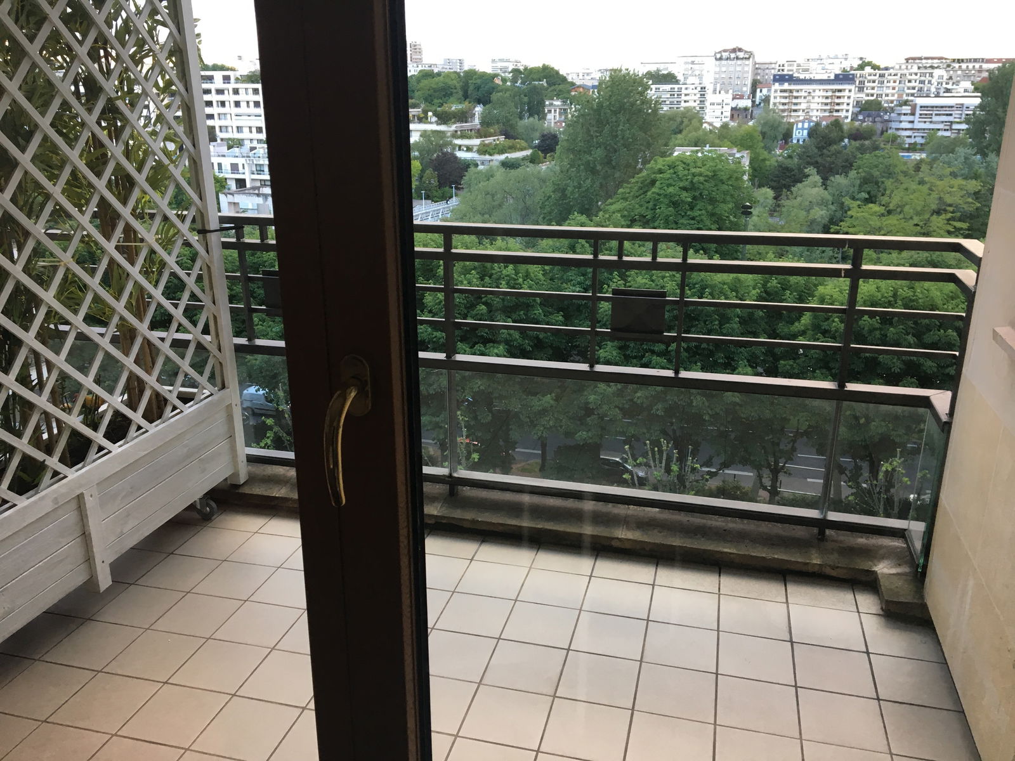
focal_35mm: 29
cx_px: 508
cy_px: 380
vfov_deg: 48.2
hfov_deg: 61.7
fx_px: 850
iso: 40
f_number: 2.2
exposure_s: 1/33
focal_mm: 4.15
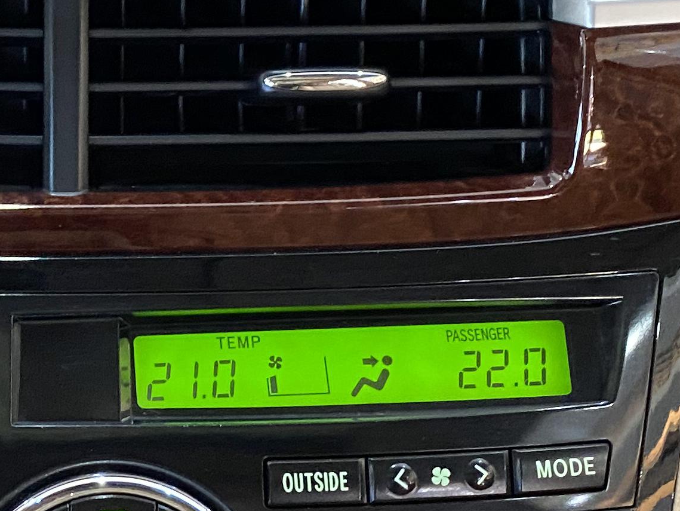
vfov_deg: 16.0
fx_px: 1808
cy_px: 98
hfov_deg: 20.8
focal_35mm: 92
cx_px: 37
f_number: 1.8
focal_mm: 4.25
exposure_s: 1/25
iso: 500
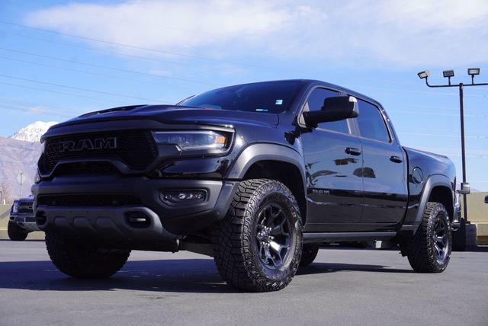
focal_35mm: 46
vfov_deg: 29.0
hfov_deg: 42.3
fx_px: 631
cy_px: 163
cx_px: 244
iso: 100
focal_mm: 31
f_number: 9
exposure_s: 1/125
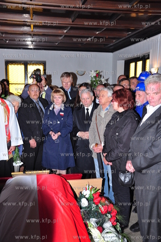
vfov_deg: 53.2
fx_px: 242
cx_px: 80
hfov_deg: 36.8
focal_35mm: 36
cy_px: 121
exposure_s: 1/60
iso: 400
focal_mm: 24
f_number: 5
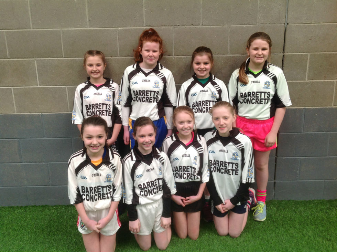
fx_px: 340
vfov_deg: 40.6
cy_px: 126
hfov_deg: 52.7
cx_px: 168
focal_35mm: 35
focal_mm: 4.28
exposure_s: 1/24
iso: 50
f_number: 2.4
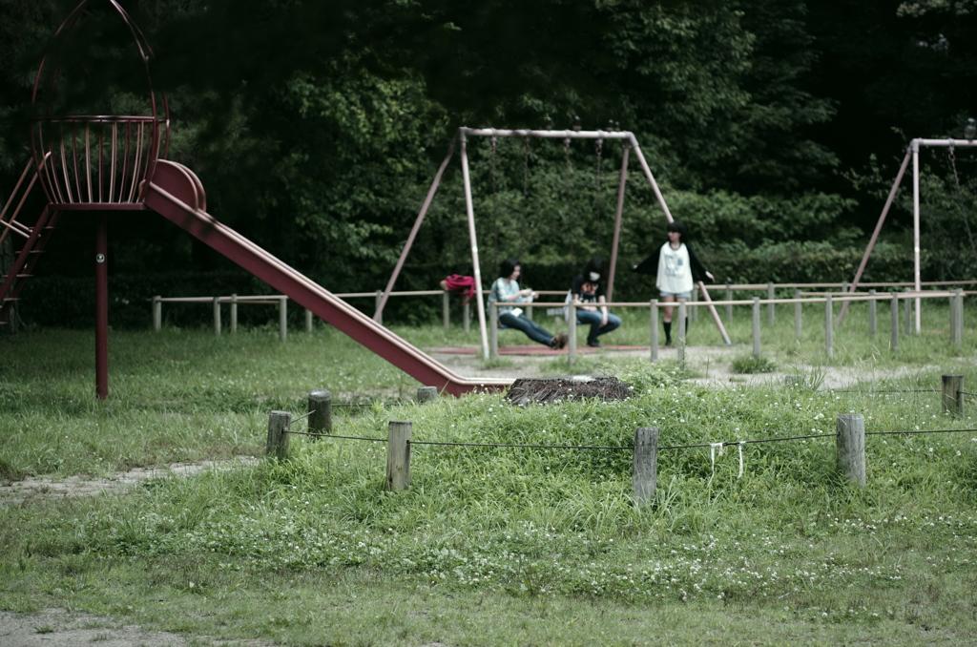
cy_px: 324
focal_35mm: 105
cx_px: 488
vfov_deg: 13.0
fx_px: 2843
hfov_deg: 19.5
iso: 100
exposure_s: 1/640
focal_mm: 70
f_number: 2.4
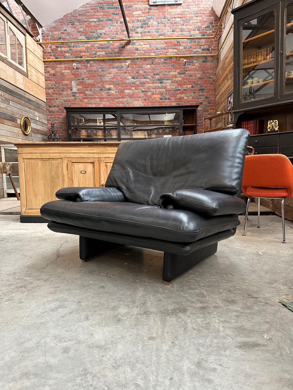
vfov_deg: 71.6
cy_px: 195
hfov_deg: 56.8
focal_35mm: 24
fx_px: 271
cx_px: 146
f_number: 1.78
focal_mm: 6.86
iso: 320
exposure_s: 1/60
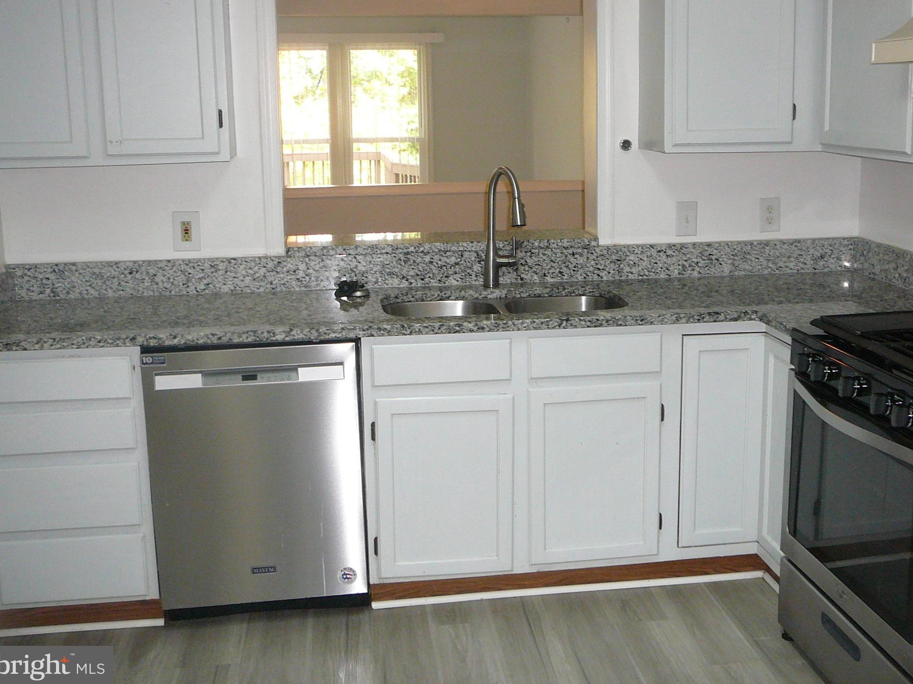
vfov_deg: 35.9
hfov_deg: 46.7
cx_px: 507
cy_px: 297
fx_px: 1055
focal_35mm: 40
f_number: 2.8
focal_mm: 5.2
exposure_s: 1/30
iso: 200
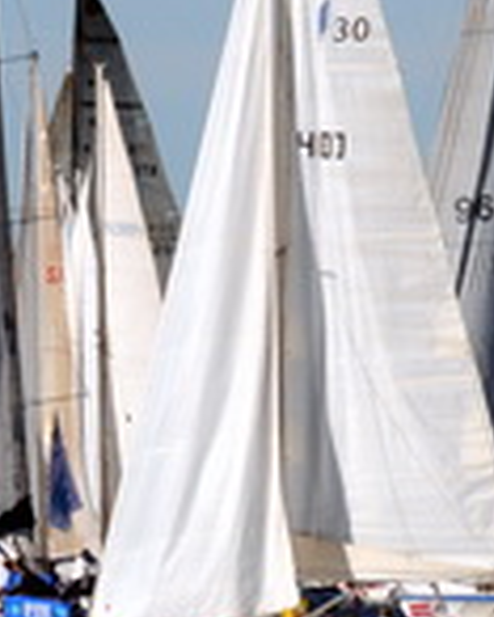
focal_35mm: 1156
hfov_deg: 1.3
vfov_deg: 1.7
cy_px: 188
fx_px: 21105
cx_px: 578
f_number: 11
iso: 200
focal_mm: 200
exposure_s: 1/500
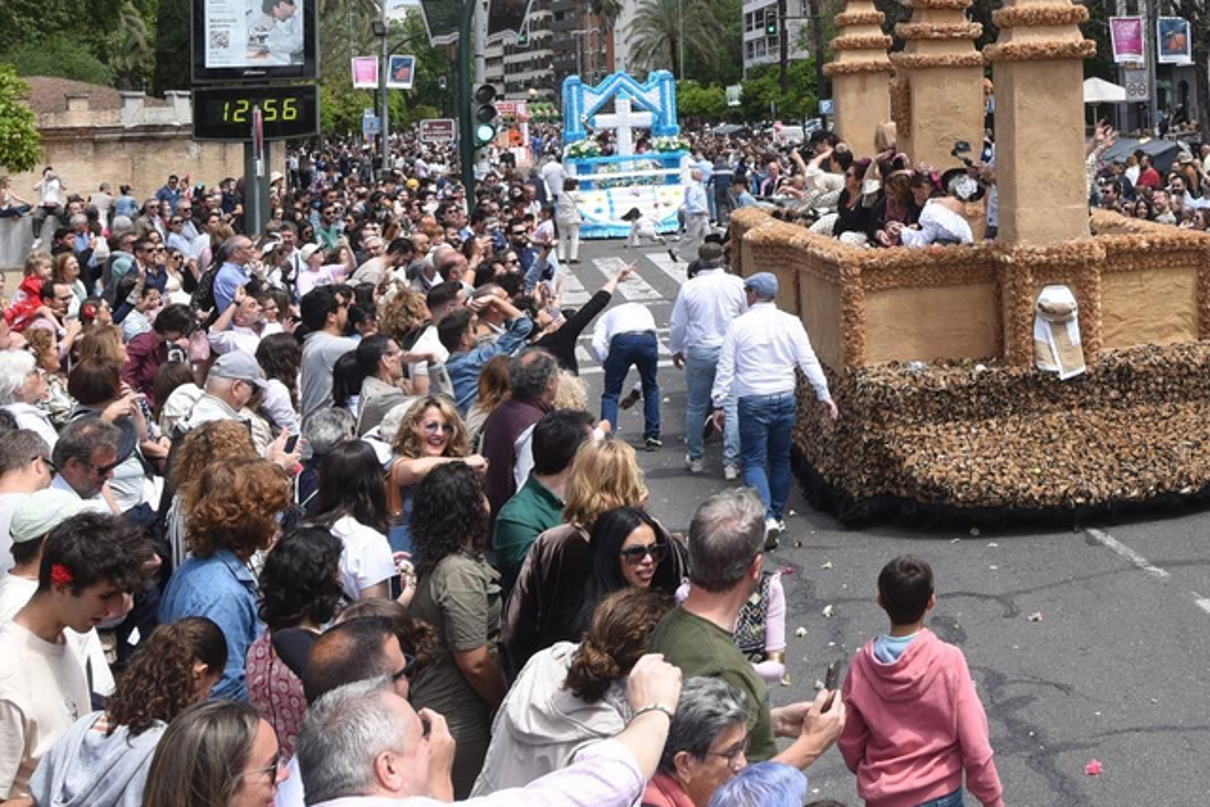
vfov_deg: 21.7
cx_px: 1104
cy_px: -40
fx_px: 2017
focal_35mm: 60
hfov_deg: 31.7
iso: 100
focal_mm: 24
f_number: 7.1
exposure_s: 1/250
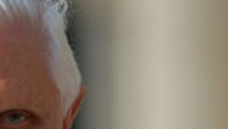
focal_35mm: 1360
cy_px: 152
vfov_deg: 0.9
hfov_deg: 1.6
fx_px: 8235
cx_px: 4
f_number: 5.6
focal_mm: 300
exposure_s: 1/2000
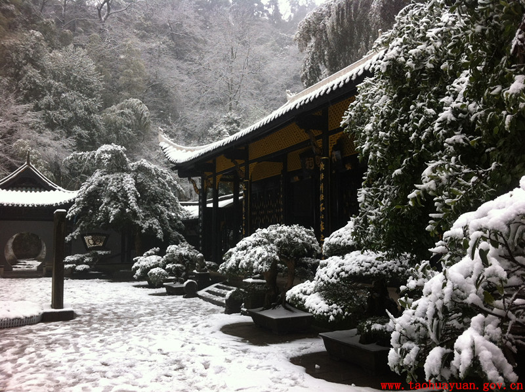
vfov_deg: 40.6
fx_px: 530
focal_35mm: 35
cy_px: 196
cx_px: 262
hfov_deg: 52.7
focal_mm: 3.85
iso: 80
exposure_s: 1/127
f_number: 2.8
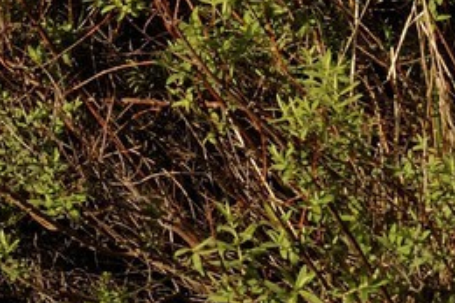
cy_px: -539
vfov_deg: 7.7
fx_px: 2021
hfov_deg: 10.3
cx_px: -786
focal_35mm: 160
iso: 400
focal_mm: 26
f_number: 14
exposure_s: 1/125
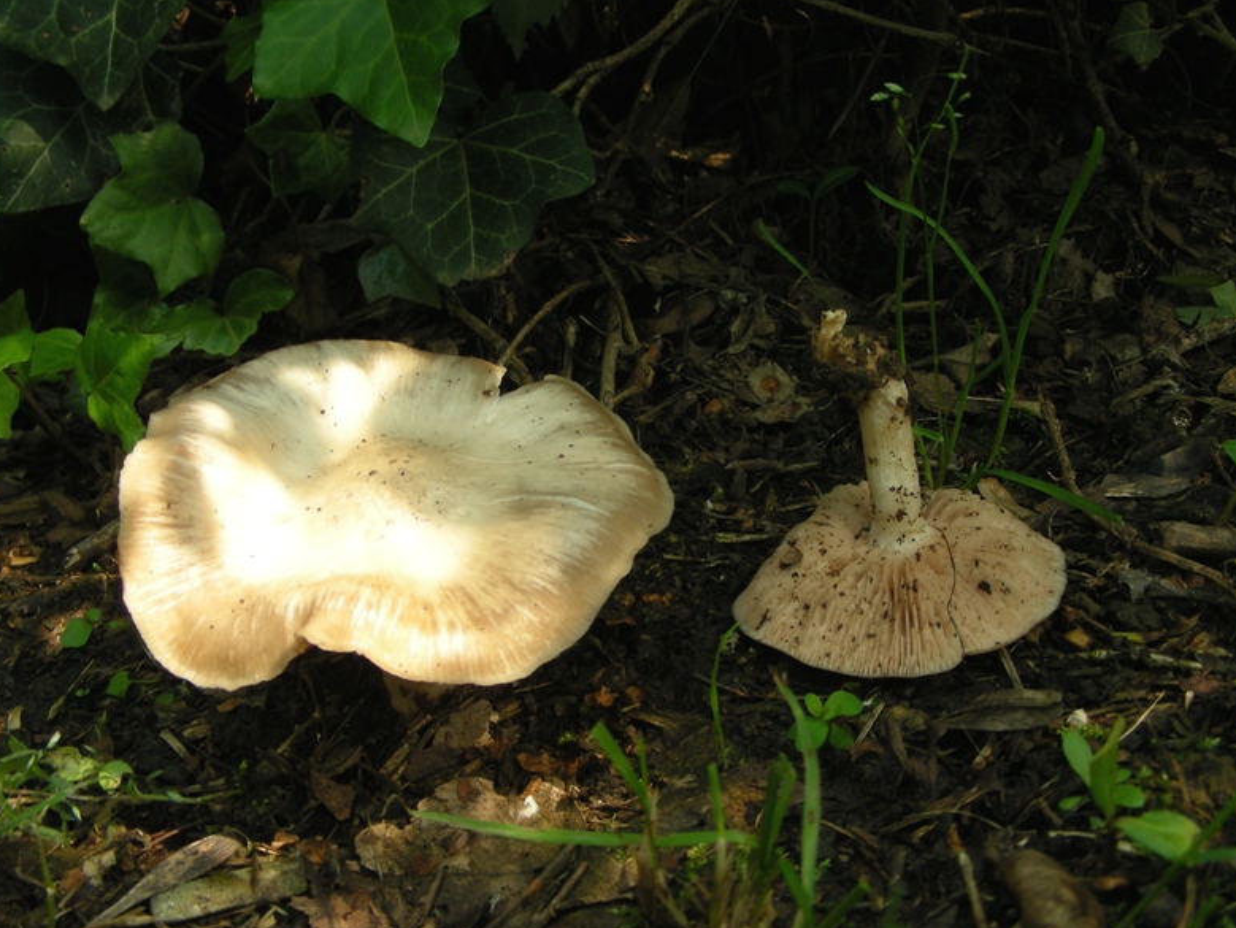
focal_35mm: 39
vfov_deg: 36.8
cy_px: 460
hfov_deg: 47.8
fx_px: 1393
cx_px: 625
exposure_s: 1/106
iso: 50
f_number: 4
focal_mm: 6.3
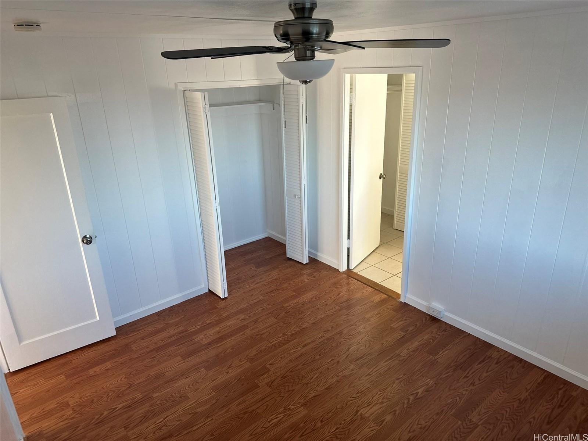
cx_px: 294
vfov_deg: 56.8
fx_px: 408
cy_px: 220
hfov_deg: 71.6
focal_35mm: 24
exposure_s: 1/121
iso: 100
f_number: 1.78
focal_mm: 6.86
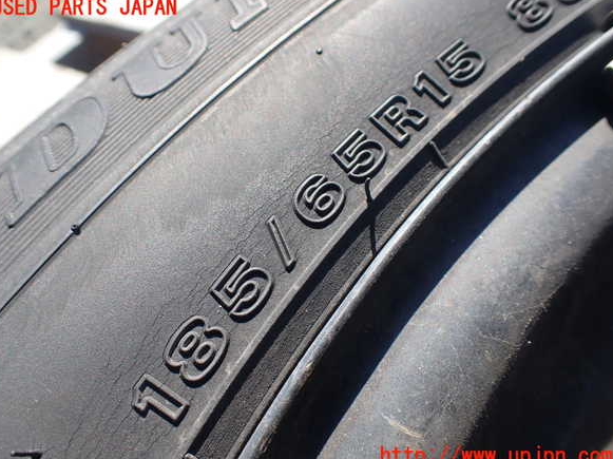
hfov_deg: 58.4
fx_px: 549
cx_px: 302
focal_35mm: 31
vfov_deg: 45.4
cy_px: 232
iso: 100
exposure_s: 1/500
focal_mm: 5.4
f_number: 3.2
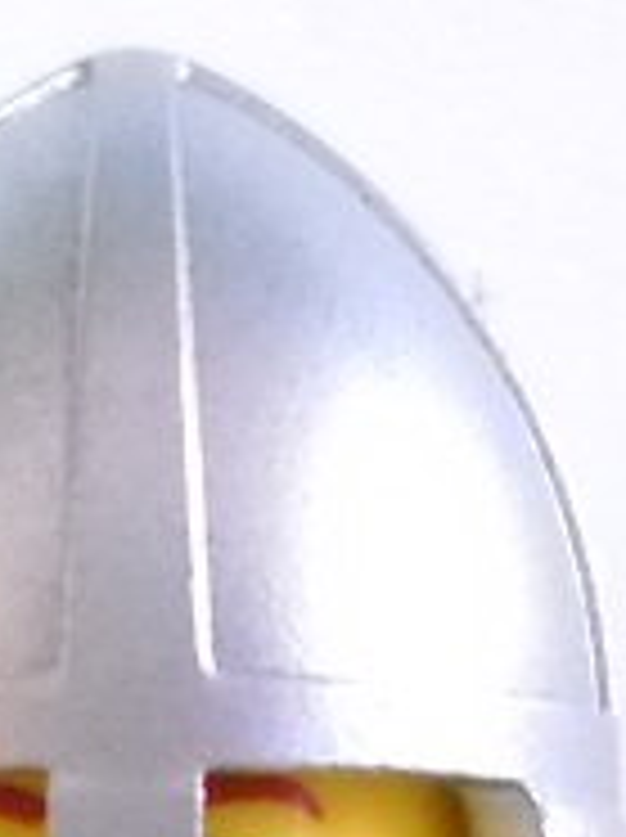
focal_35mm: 180
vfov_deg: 10.1
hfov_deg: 8.2
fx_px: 4350
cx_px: 95
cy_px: 1760
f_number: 3.1
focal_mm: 6.72
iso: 800
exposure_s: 1/12
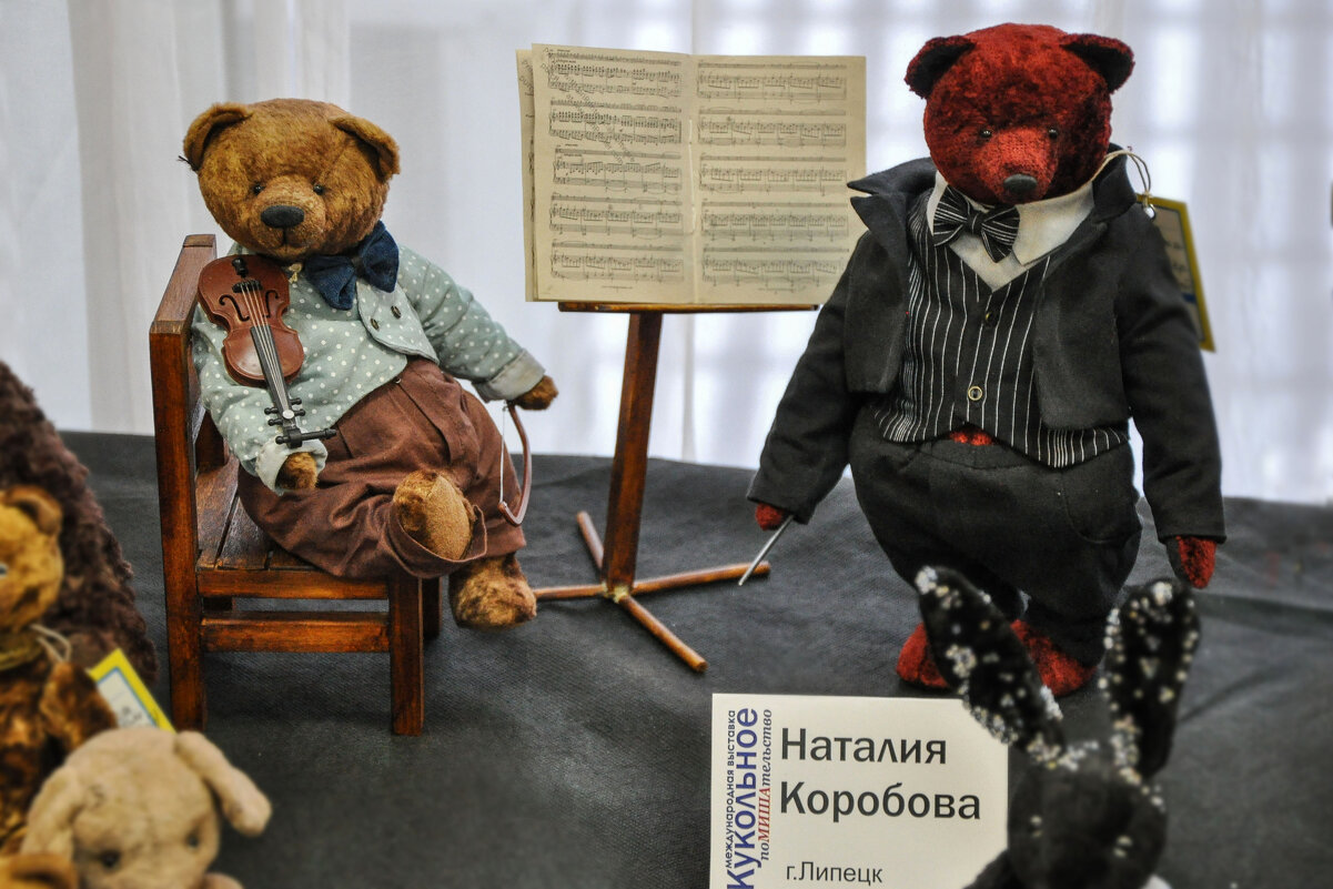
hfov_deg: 19.5
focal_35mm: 105
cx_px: 666
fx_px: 3888
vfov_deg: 13.0
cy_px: 444
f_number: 5.3
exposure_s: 1/30
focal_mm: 70
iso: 1600
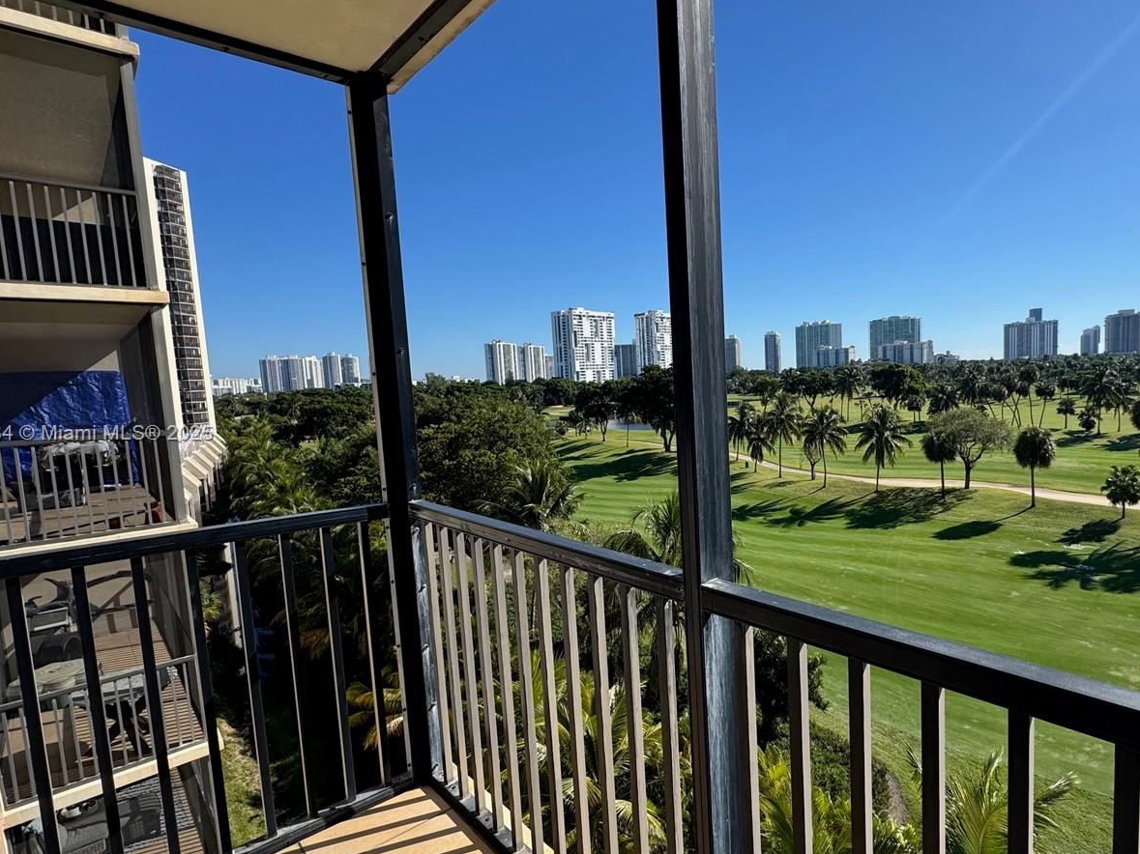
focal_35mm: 19
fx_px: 626
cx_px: 677
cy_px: 435
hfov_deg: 83.8
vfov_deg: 68.7
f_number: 2.2
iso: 50
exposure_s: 1/1927
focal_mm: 2.22
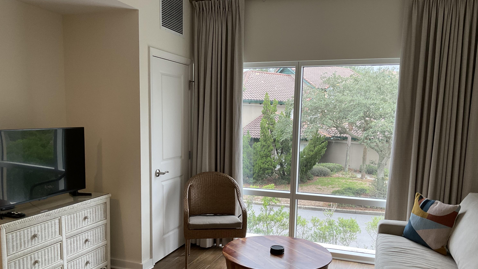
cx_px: 241
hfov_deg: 61.0
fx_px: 406
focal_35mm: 32
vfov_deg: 36.4
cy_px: 171
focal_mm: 3
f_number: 1.8
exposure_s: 1/120
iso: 64
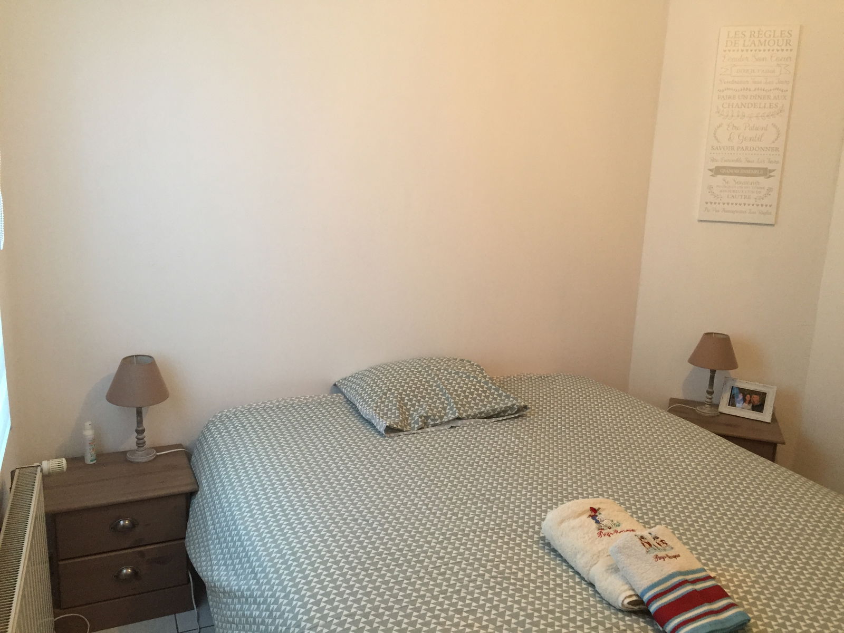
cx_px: 422
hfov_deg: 61.7
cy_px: 316
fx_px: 707
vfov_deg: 48.2
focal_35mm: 29
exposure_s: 1/33
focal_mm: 4.15
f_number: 2.2
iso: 160
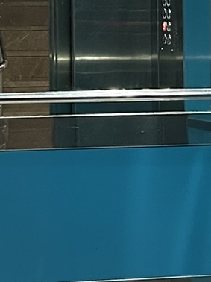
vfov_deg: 13.9
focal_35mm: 141
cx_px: 75
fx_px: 1147
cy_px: 28
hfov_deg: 10.5
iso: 250
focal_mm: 5.7
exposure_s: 1/50
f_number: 1.5
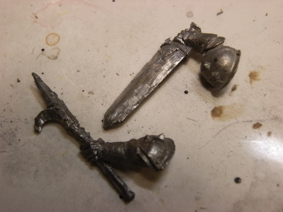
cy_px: 106
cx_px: 142
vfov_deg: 24.0
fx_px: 499
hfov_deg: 31.7
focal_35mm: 61
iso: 400
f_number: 3.7
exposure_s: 1/200
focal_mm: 10.99
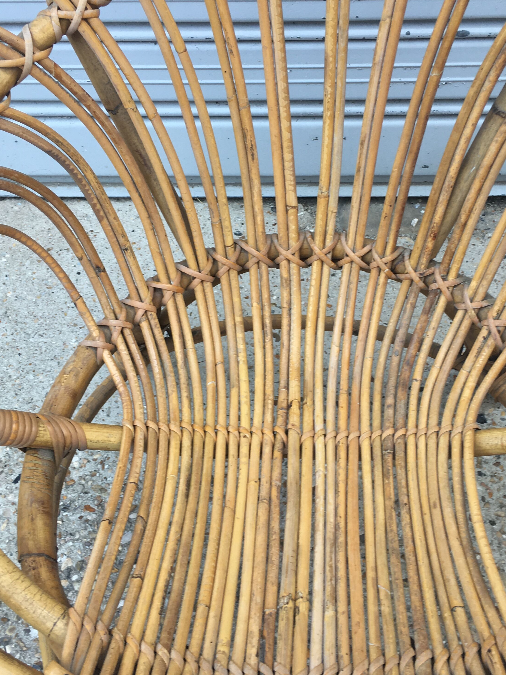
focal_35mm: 40
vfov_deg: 46.8
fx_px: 780
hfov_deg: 35.9
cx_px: 289
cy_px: 317
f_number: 2.2
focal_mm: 4.15
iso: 25
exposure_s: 1/100
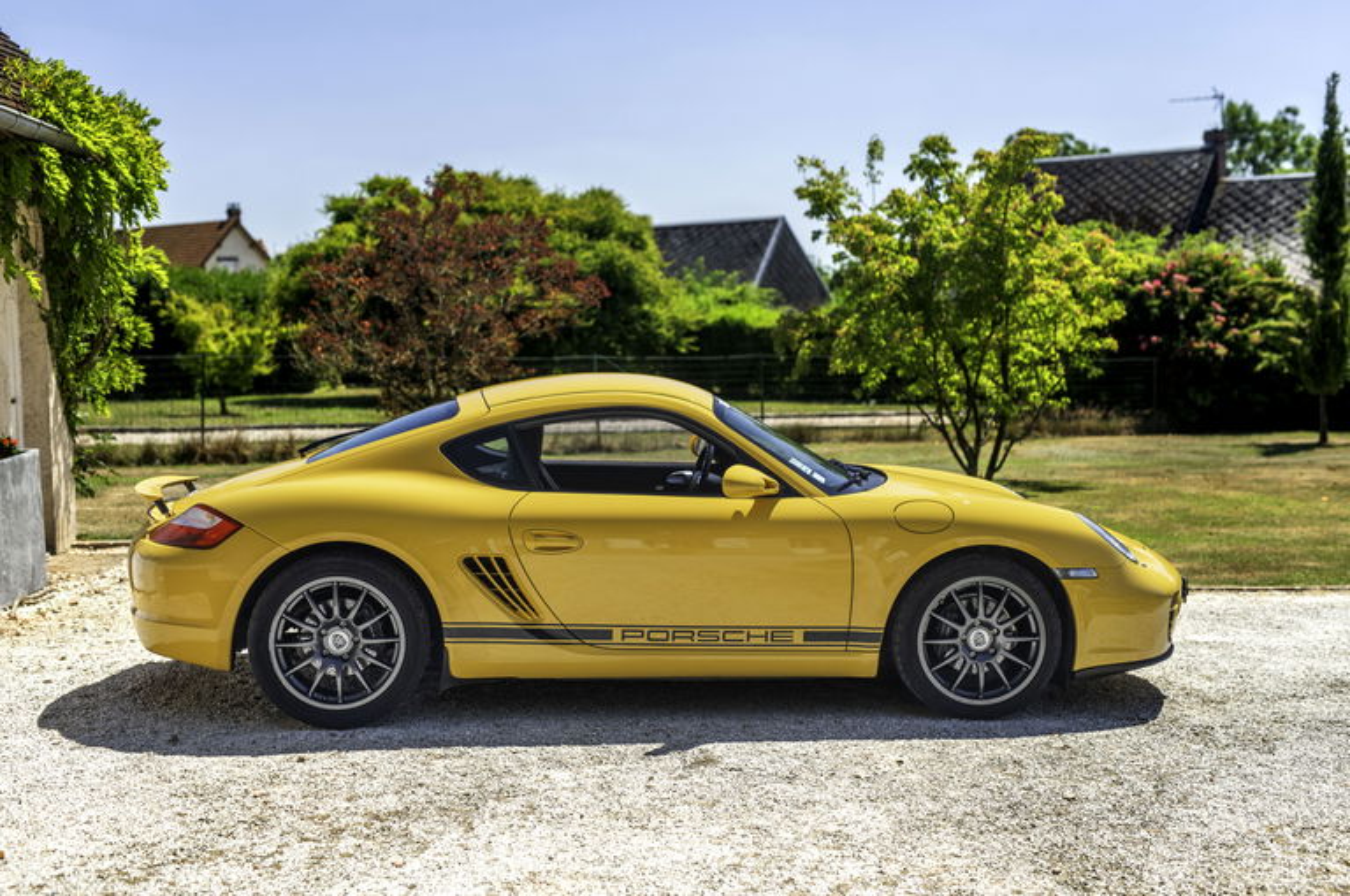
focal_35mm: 50
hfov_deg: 39.6
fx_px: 1873
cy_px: 448
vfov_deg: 26.9
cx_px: 675
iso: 100
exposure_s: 1/1600
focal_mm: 50
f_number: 2.8
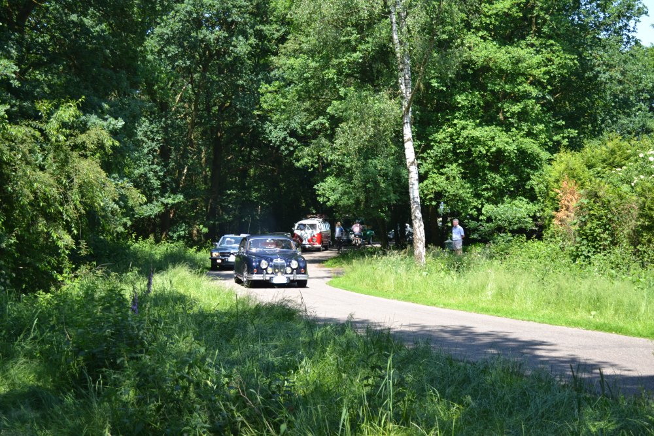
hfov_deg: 35.0
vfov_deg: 23.8
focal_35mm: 57
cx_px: 327
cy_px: 218
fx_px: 1036
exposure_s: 1/125
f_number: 5.6
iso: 100
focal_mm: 38
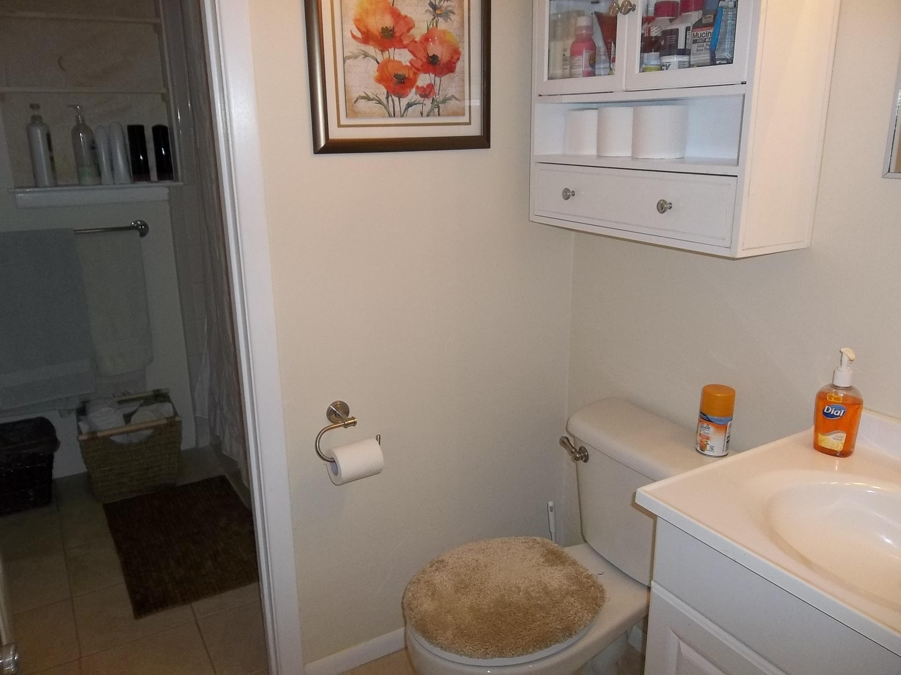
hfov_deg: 65.3
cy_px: 338
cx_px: 450
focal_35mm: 27
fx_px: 703
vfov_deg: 51.4
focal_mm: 4.9
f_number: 3.5
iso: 160
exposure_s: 1/30
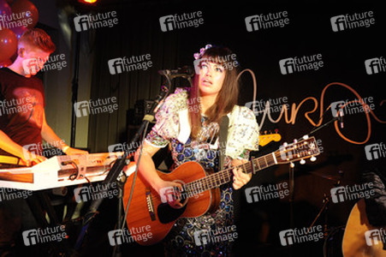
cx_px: 193
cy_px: 128
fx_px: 407
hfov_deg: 50.7
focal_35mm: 38
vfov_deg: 35.0
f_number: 5.6
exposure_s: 1/60
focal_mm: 38
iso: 3200
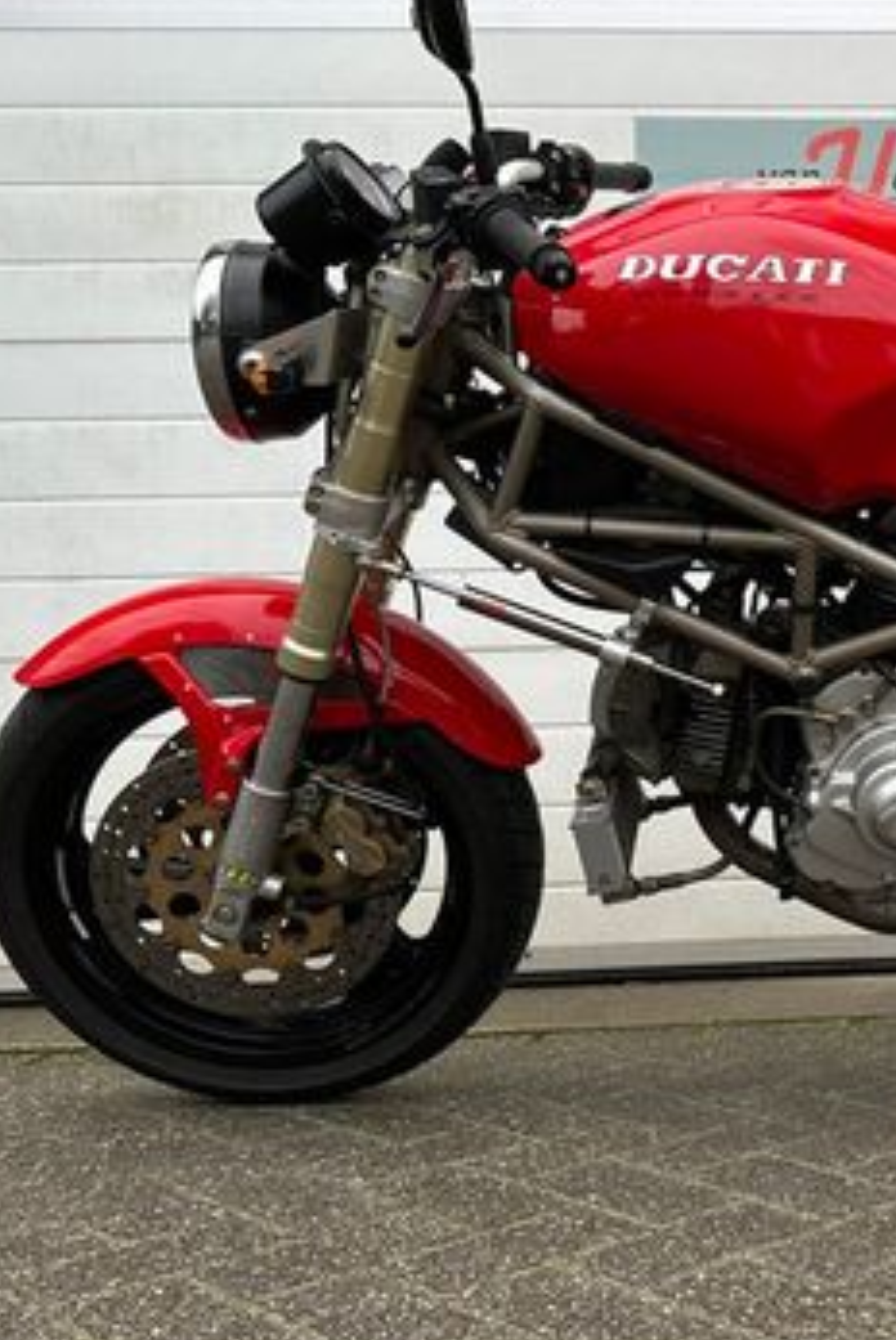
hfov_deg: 27.3
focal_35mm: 46
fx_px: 1714
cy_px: 595
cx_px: 938
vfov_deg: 42.6
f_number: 1.78
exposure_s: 1/448
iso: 80
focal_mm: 6.86
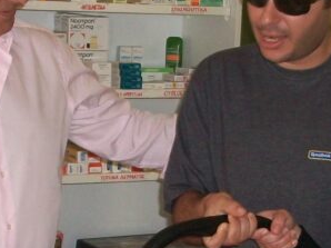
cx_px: 162
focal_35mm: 117
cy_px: 206
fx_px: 1118
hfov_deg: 16.8
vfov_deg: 12.6
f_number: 2.8
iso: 120
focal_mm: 5.7
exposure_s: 1/60
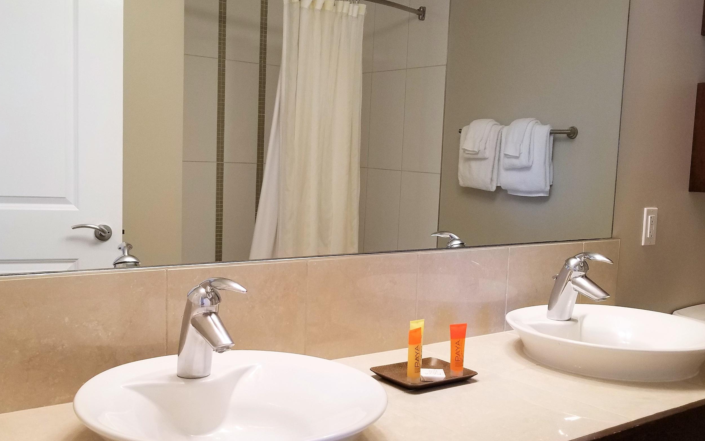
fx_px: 634
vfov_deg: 38.3
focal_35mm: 33
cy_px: 212
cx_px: 359
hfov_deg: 58.1
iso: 125
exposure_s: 1/60
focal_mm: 4.2
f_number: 1.7
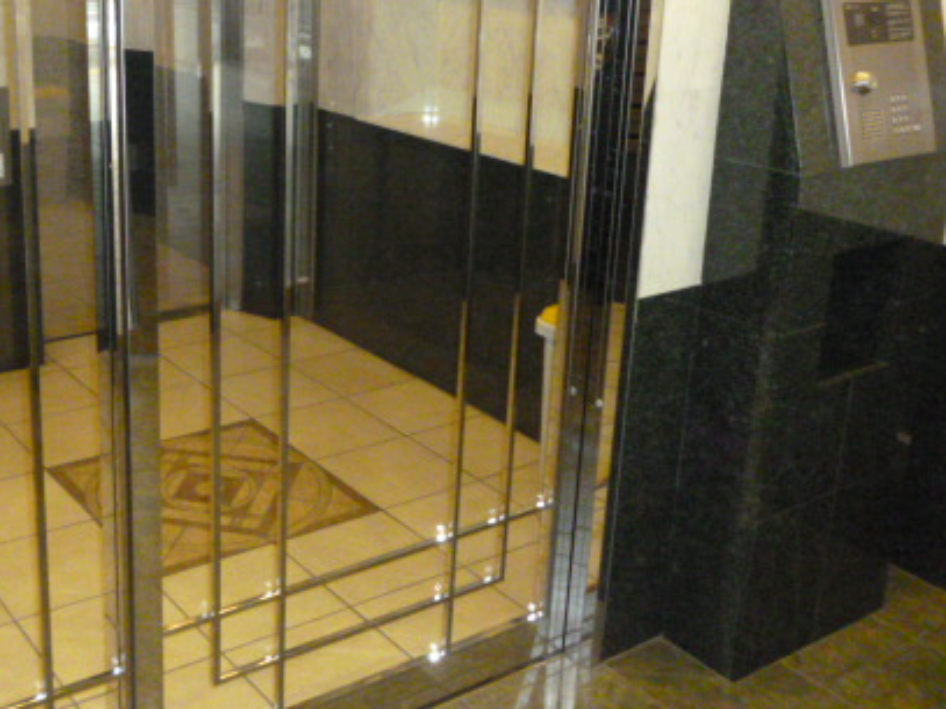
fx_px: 1202
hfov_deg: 42.3
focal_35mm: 44
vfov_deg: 32.6
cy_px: 242
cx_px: 304
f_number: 3.1
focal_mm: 5
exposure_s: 1/60
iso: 1000
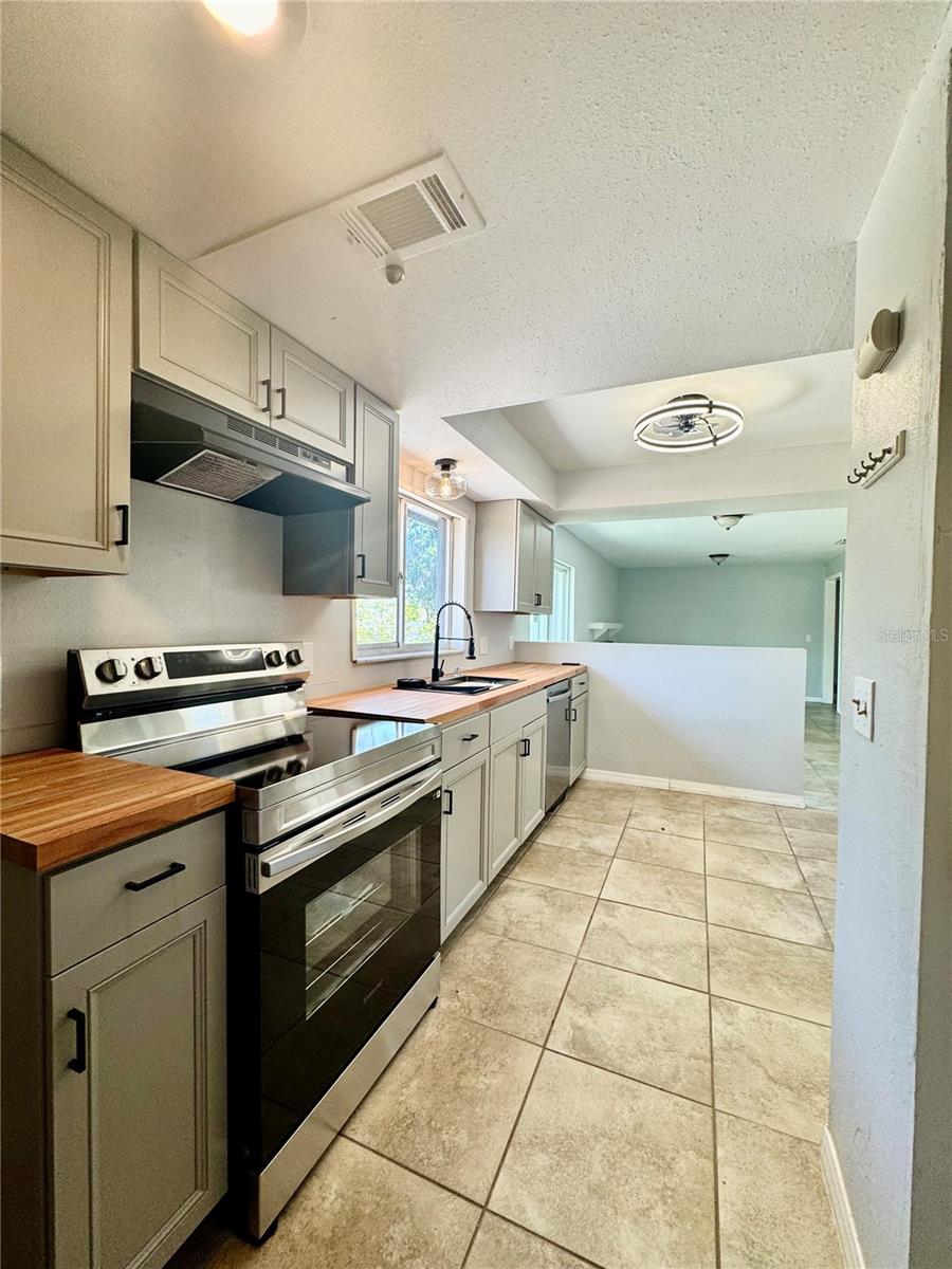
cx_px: 476
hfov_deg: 85.7
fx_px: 513
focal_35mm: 14
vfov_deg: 102.1
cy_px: 634
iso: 80
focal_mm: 2.22
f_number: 2.2
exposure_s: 1/120
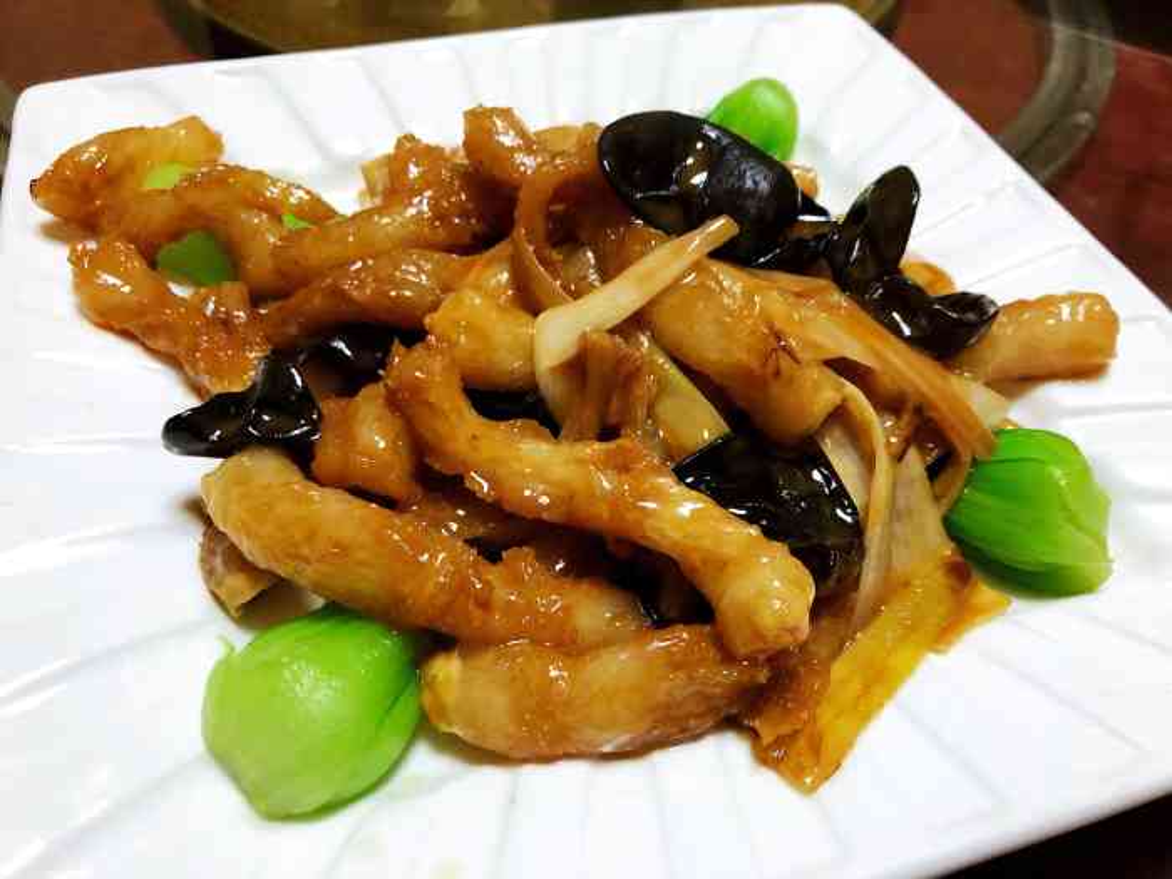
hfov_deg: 63.4
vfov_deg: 49.7
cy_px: 440
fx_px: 948
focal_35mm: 28
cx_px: 586
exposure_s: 1/15
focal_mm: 3.99
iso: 64
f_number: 1.8
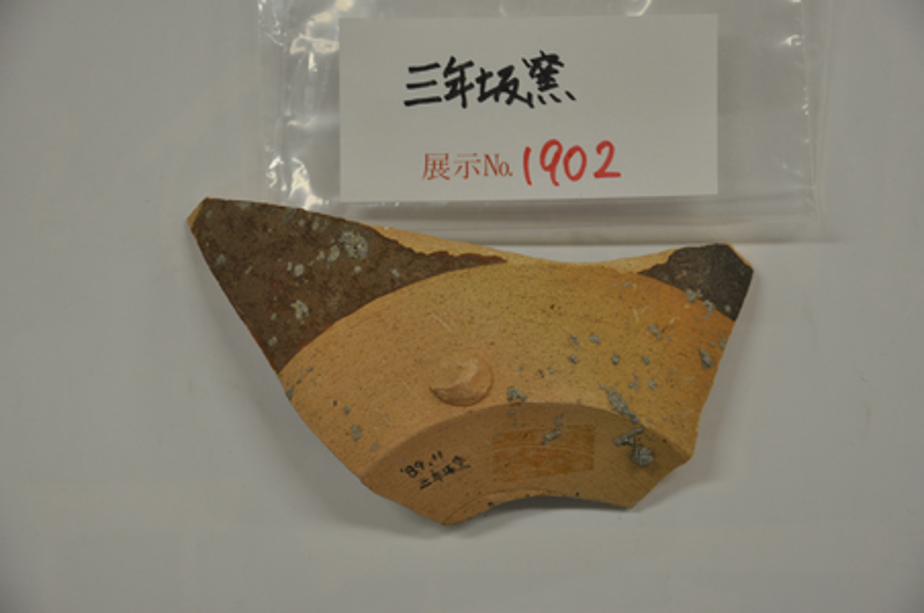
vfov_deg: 12.1
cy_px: 306
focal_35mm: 112
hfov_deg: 18.2
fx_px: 2883
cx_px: 462
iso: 800
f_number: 5.3
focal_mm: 75
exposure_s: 1/160
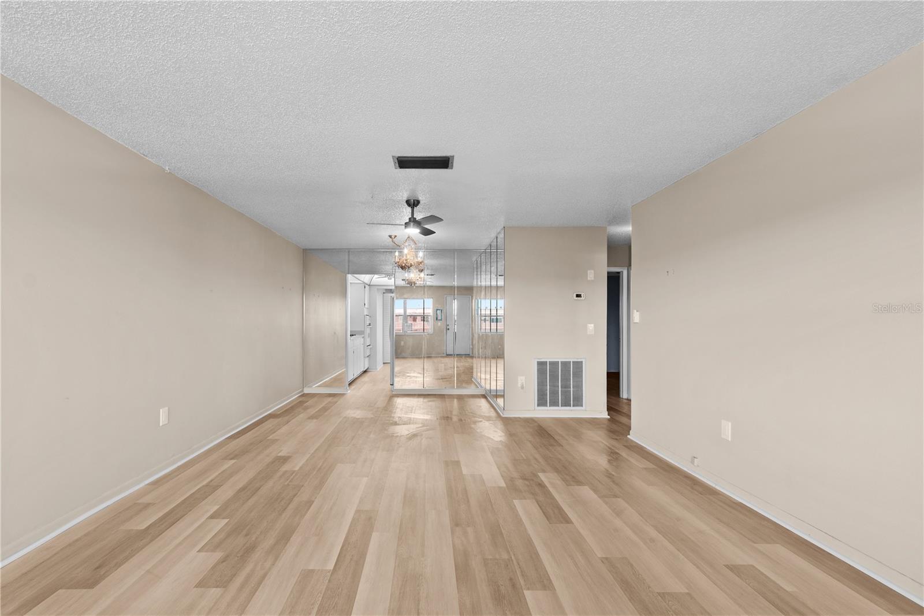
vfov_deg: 77.3
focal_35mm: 15
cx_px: 462
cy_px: 308
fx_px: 385
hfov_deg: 100.4
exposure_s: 1/3
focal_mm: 10
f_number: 7.1
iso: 100
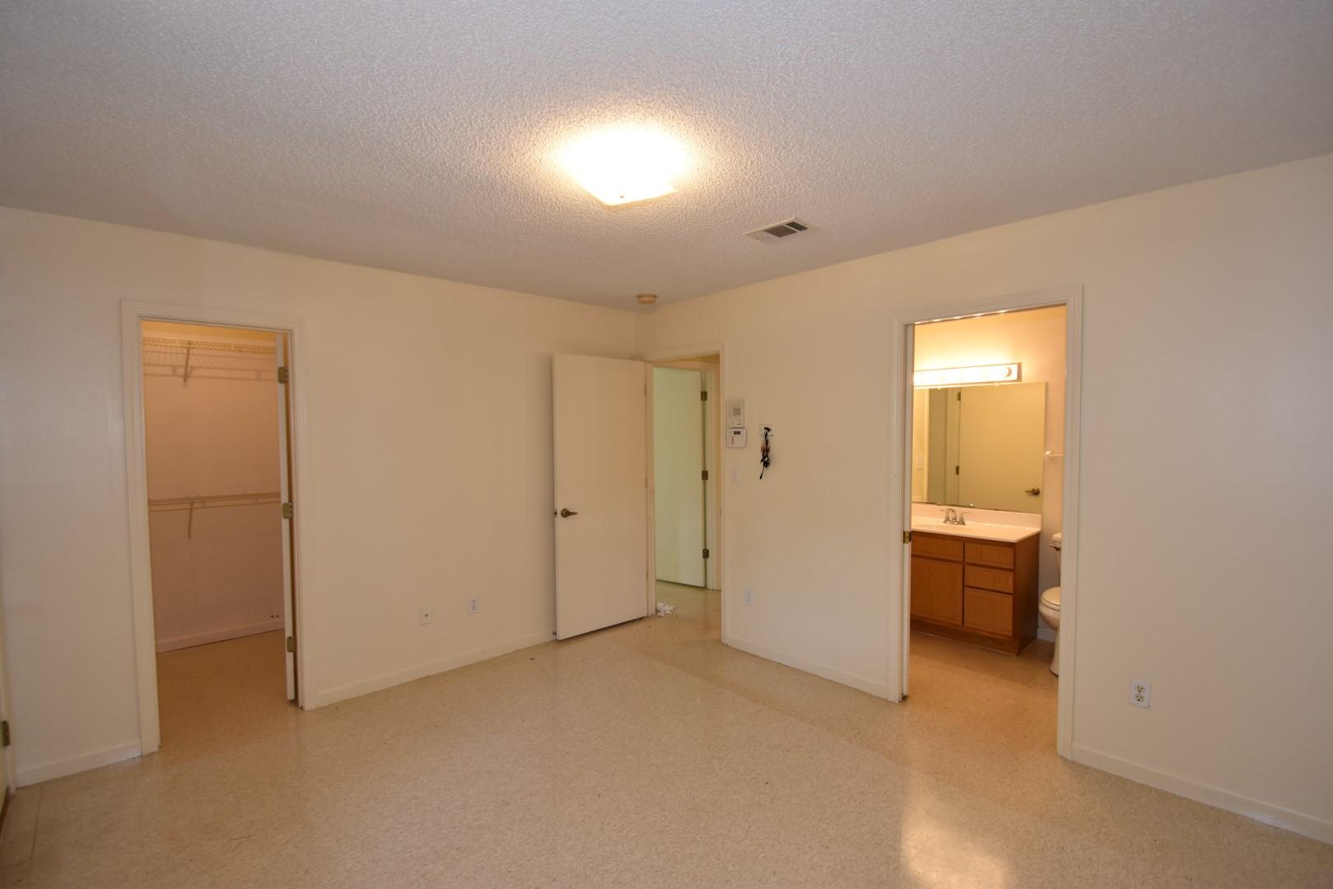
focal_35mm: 15
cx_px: 666
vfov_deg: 77.3
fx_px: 555
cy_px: 444
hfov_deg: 100.4
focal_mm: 10
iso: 400
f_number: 4
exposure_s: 1/60
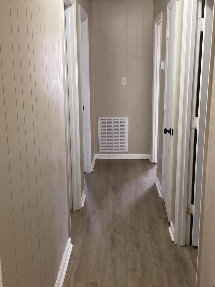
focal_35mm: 41
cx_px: 123
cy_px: 140
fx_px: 340
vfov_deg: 45.8
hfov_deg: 35.1
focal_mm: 3.3
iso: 320
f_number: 2.4
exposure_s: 1/33
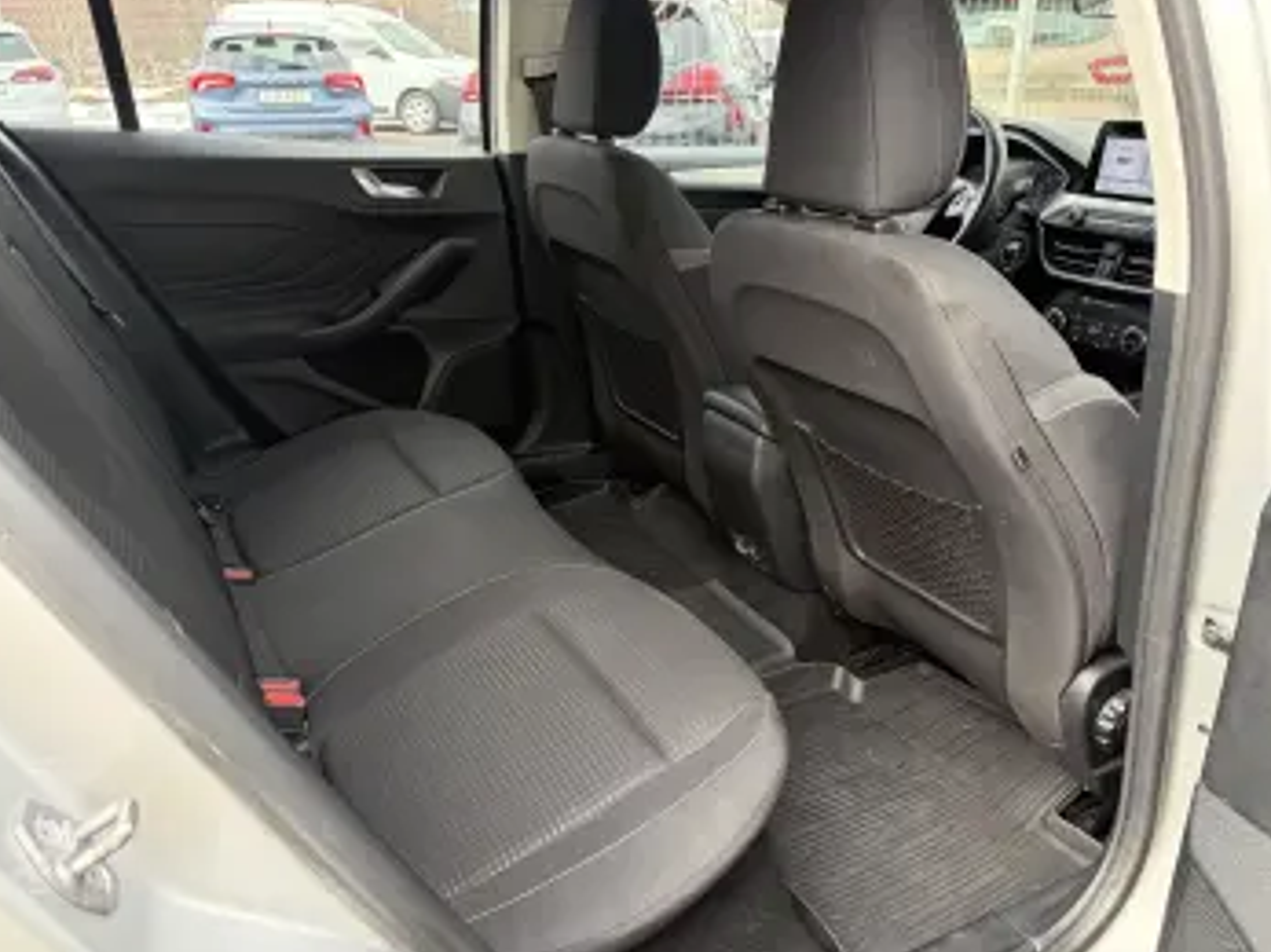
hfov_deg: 65.3
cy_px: 480
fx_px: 991
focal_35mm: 27
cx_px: 630
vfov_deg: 51.3
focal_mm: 5.96
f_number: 1.6
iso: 125
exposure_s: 1/236
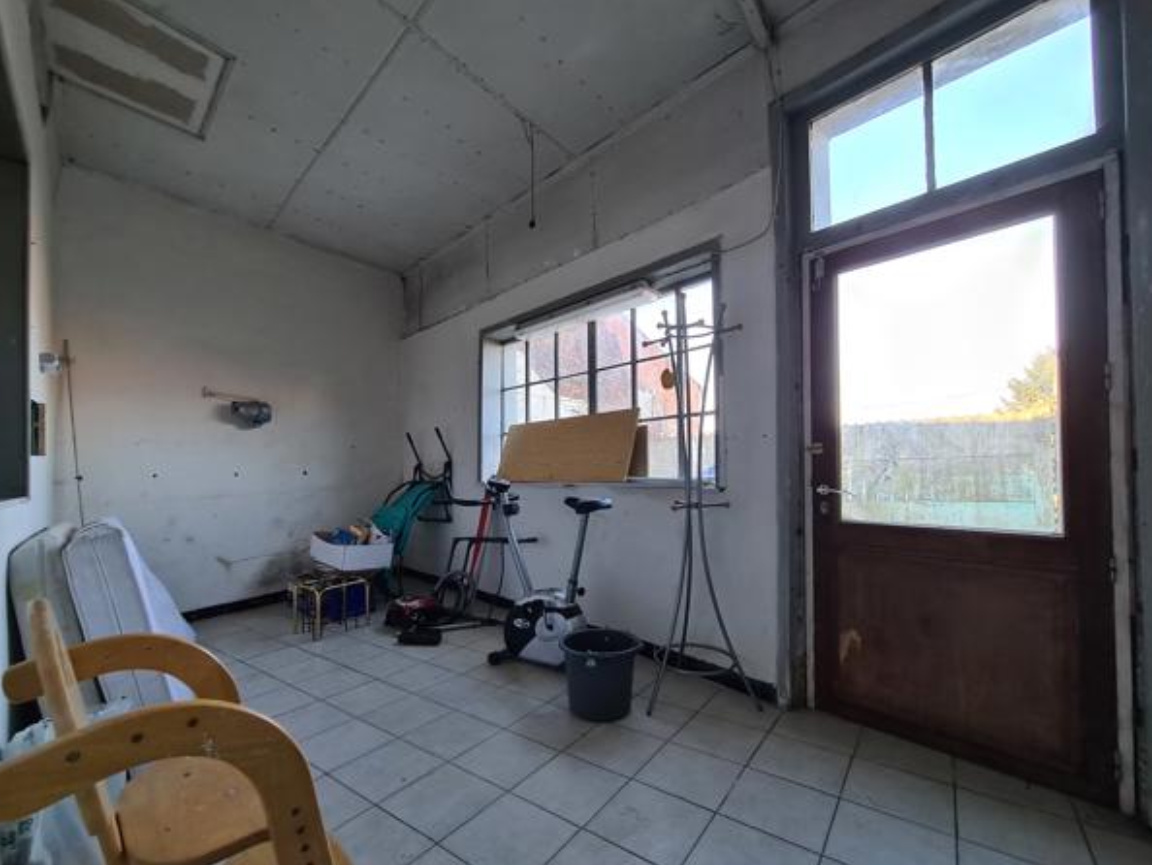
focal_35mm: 14
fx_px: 466
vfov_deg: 85.6
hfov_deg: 102.0
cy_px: 464
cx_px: 559
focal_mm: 2.22
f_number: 2.2
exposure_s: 1/100
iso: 80
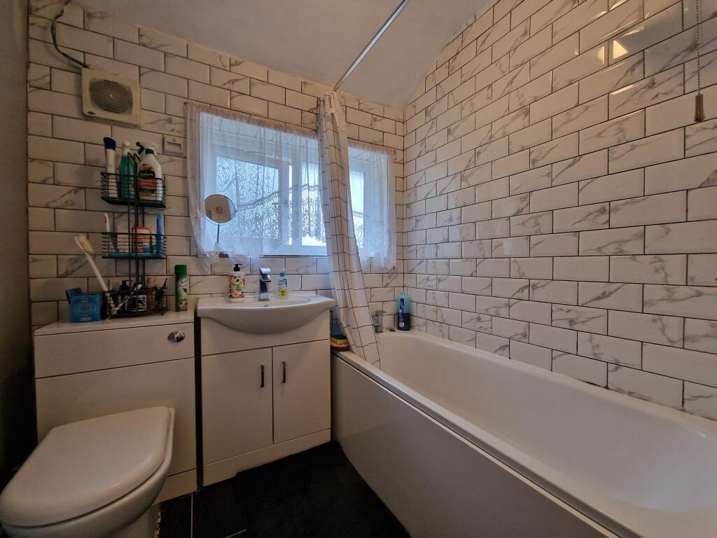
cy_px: 269
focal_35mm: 13
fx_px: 269
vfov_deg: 89.9
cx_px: 358
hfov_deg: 106.2
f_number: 2.2
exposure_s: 1/50
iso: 200
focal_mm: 2.2
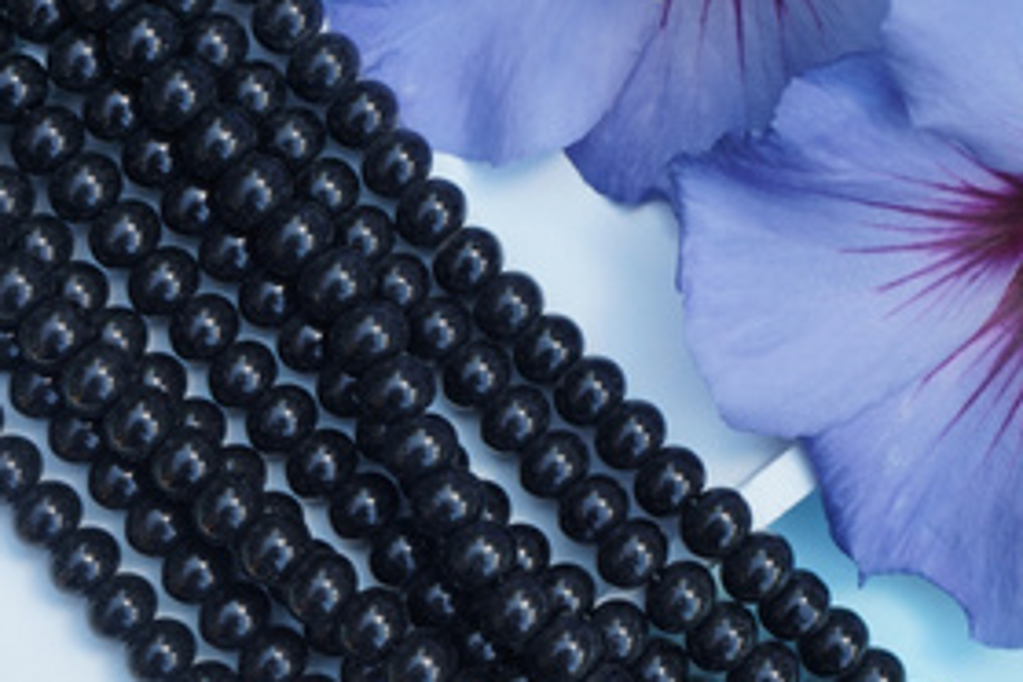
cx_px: 436
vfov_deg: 17.0
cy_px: 517
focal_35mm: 80
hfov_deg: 25.4
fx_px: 2268
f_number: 5.6
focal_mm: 33
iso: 100
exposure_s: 1/60
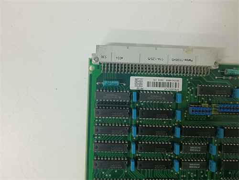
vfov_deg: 51.4
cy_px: 90
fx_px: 186
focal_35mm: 27
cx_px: 120
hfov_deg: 65.3
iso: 873
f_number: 1.9
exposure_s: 1/50
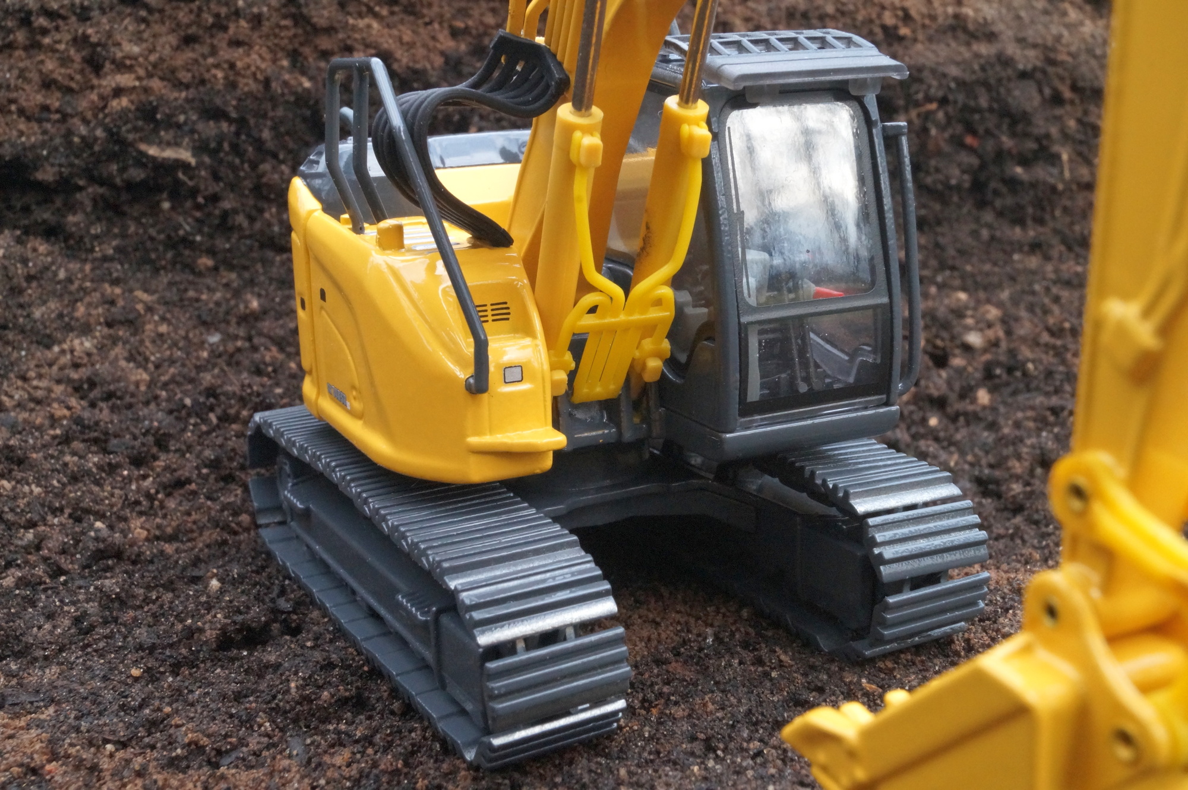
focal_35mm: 45
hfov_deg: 43.6
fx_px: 1484
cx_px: 594
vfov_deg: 29.8
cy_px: 395
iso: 2000
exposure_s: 1/60
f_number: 22
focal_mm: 30
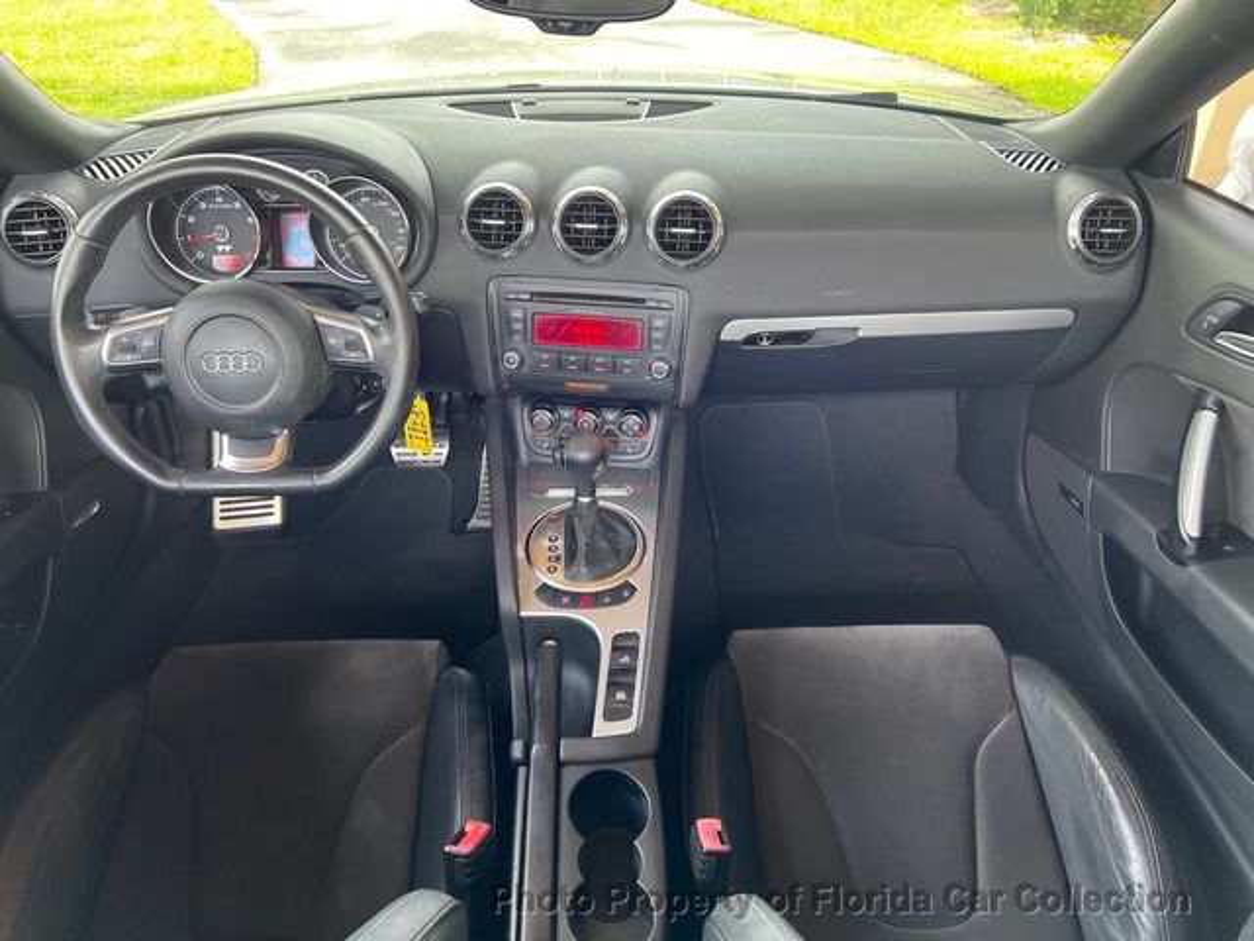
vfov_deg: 53.1
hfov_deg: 67.3
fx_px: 942
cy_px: 470
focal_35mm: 26
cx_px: 627
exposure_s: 1/121
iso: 125
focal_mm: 5.7
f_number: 1.5
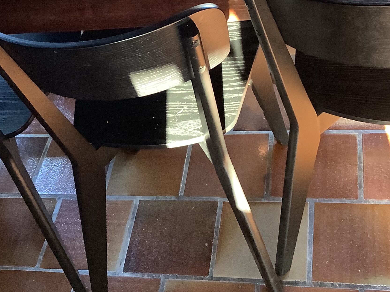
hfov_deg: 31.5
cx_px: 135
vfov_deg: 23.7
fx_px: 687
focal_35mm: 61
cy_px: 66
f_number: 2.4
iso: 250
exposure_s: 1/33
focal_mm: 3.3
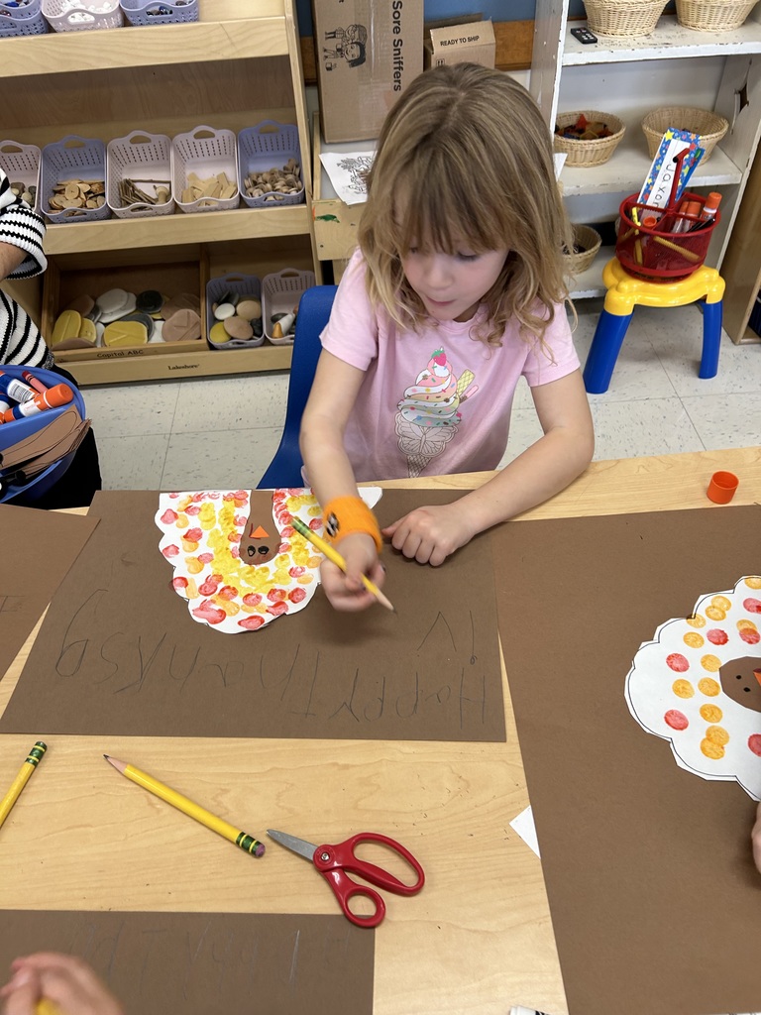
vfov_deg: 67.3
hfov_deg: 53.1
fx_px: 762
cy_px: 508
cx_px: 380
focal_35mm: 26
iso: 80
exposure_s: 1/60
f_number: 1.5
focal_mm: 5.7
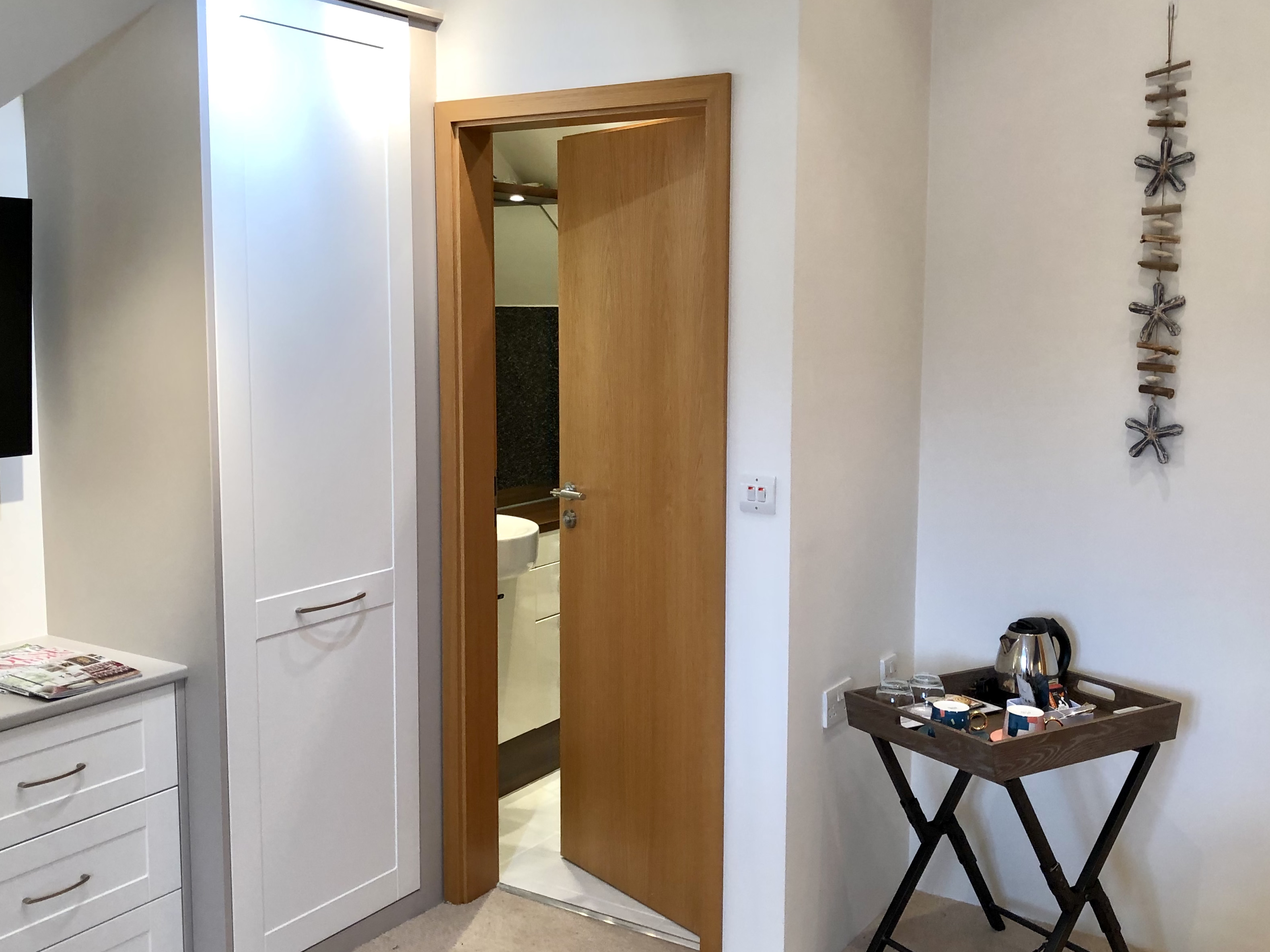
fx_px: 1247
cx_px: 633
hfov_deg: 54.0
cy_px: 470
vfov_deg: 41.8
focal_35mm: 34
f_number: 1.8
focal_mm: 4
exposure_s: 1/33
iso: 32
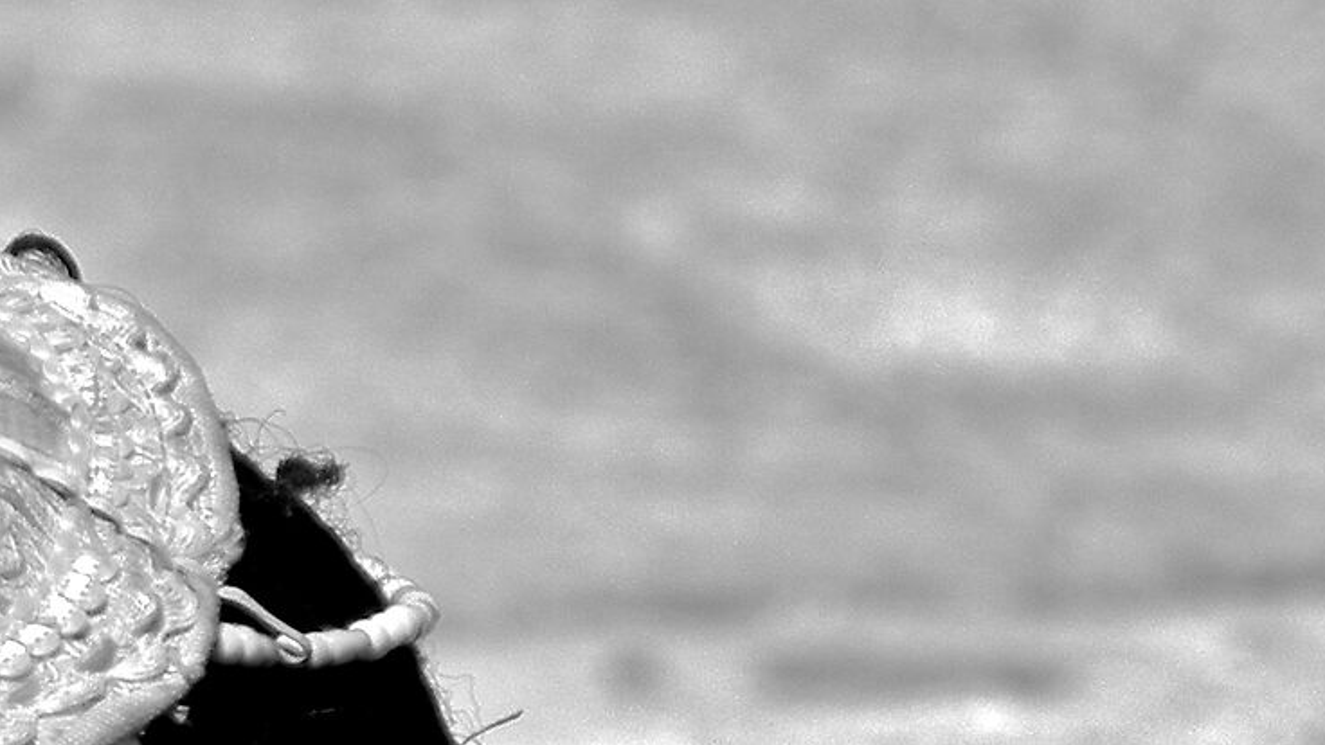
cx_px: -751
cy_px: 1389
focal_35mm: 1197
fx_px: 42055
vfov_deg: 1.0
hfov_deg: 1.8
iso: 64
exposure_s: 1/400
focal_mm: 59.6
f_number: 6.3
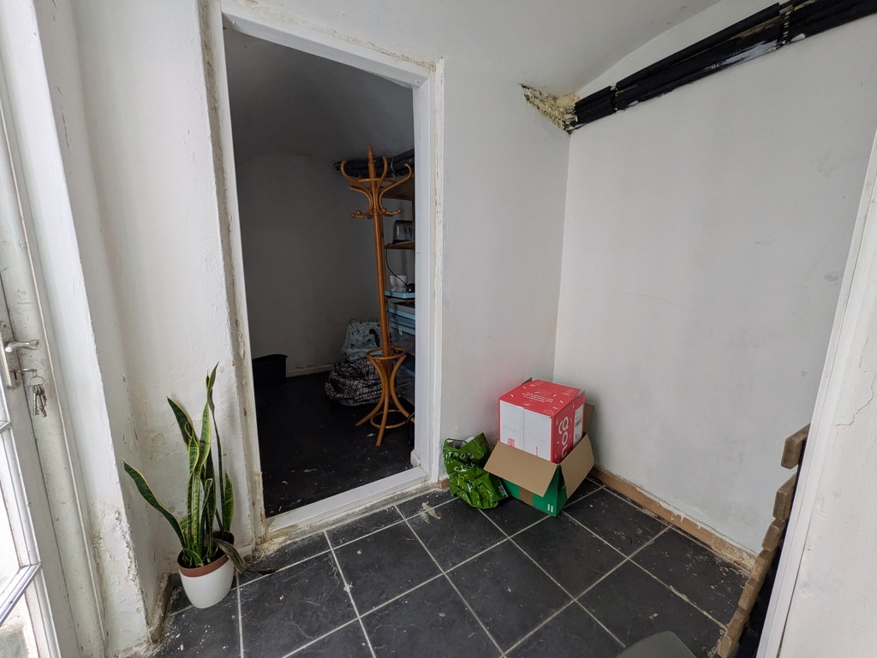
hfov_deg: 102.0
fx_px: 355
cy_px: 329
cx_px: 438
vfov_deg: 85.7
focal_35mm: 14
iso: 216
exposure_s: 1/33.3
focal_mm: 1.83
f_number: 2.2
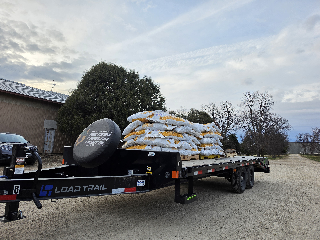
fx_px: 213
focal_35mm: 23
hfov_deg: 73.9
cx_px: 160
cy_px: 120
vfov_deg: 58.9
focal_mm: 6.5
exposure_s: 1/359
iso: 25
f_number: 1.4
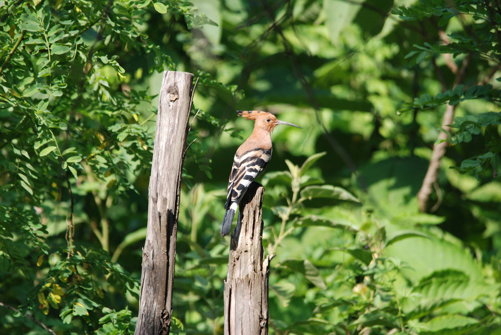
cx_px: 250
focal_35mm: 750
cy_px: 168
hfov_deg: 2.7
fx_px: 10450
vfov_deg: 1.8
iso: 400
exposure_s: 1/400
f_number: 6.3
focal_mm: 500
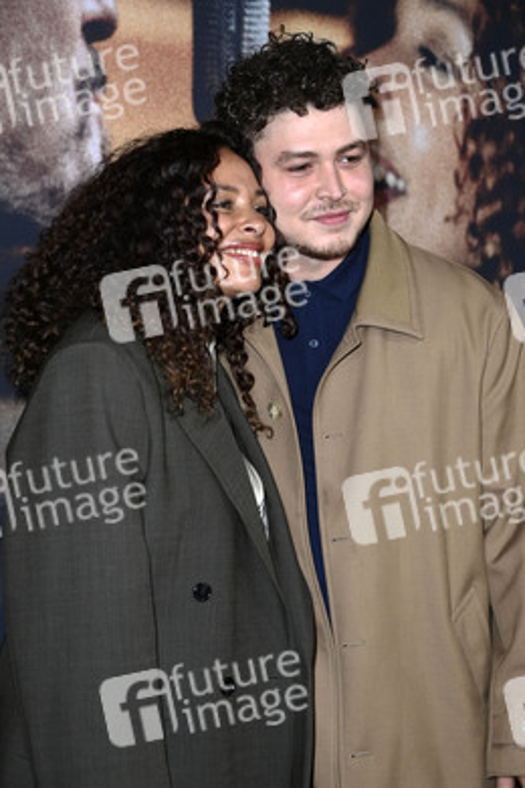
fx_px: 1837
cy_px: 396
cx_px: 262
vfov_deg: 24.2
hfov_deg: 16.3
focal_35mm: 84
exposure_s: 1/250
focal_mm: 82
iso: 1000
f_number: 5.6
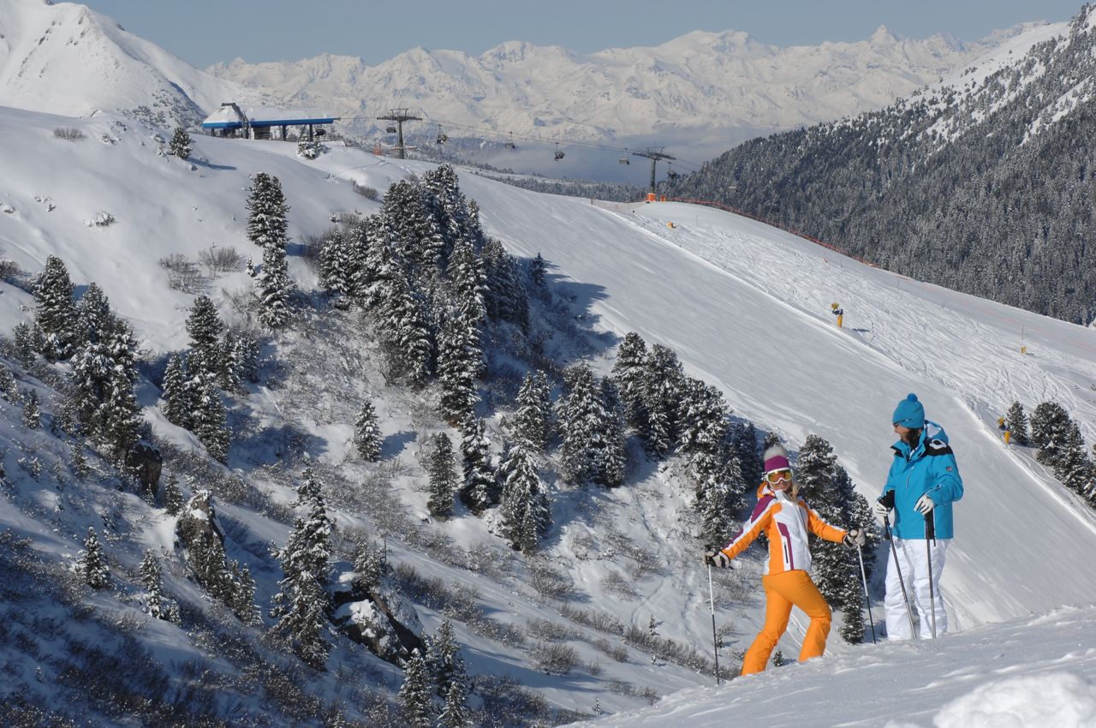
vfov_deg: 9.9
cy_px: 364
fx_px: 4196
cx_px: 548
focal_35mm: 138
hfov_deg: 14.9
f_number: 11
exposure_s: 1/640
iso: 200
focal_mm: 92
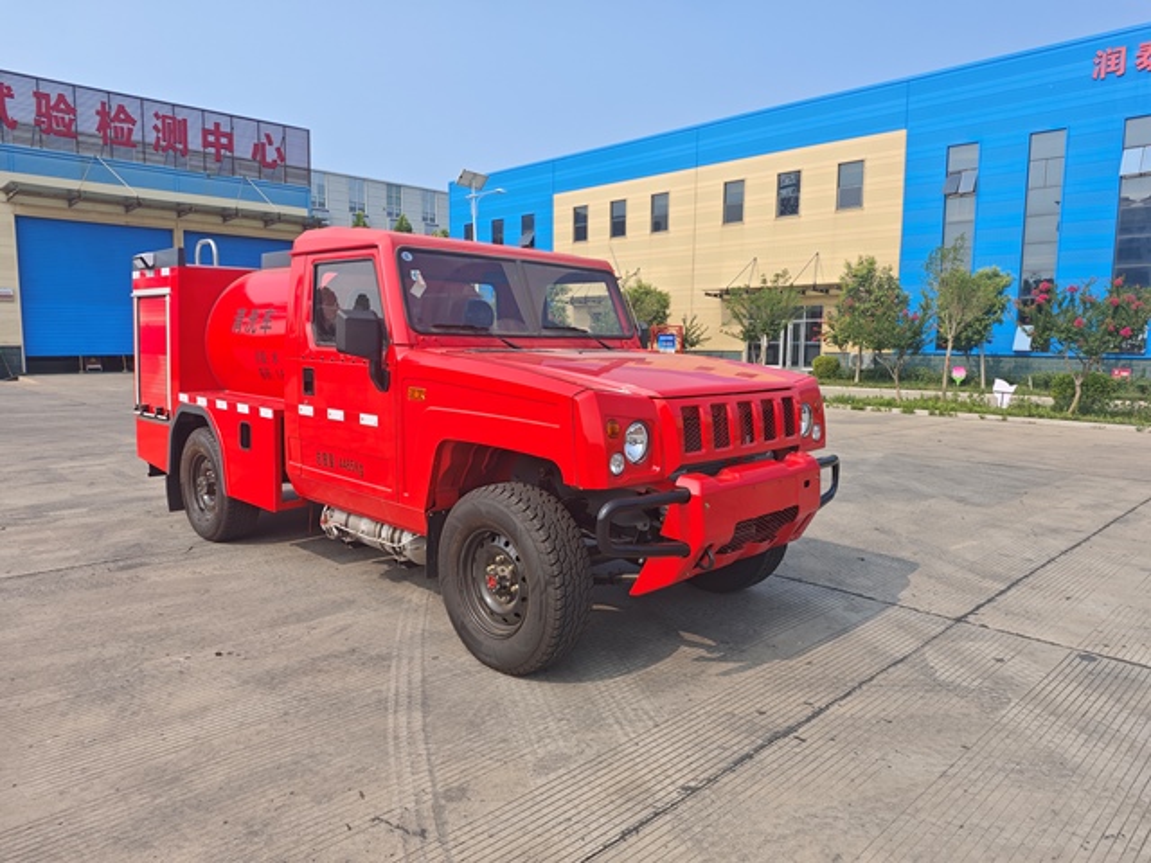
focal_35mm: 23
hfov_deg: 73.9
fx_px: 765
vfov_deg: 58.9
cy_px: 432
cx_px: 576
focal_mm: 6.55
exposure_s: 1/1910
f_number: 1.6
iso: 50
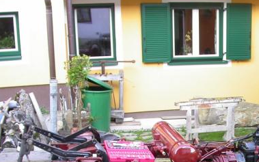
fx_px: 480
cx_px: 213
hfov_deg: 29.4
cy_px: 154
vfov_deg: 18.7
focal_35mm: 68
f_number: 3
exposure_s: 1/62.3
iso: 100
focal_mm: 7.85
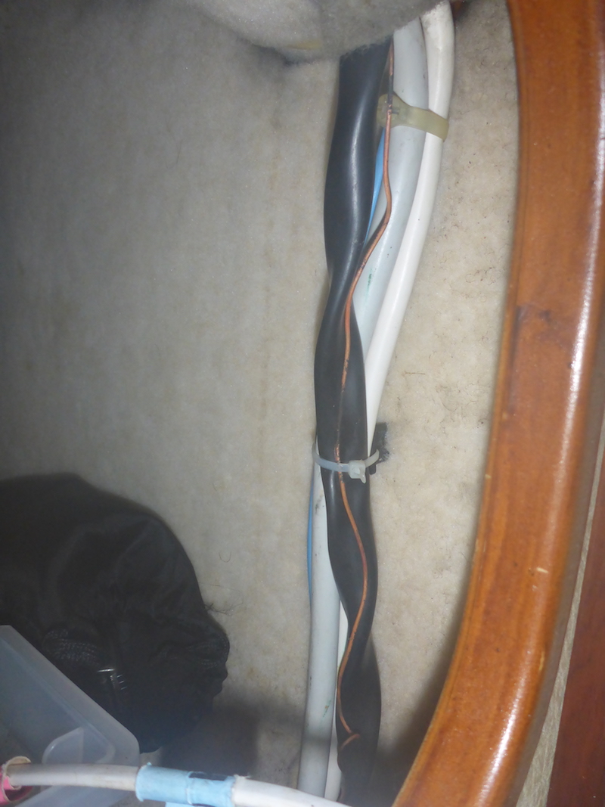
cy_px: 404
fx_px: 653
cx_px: 302
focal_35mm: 28
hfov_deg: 49.7
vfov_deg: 63.4
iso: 400
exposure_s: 1/60
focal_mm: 4.9
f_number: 3.3
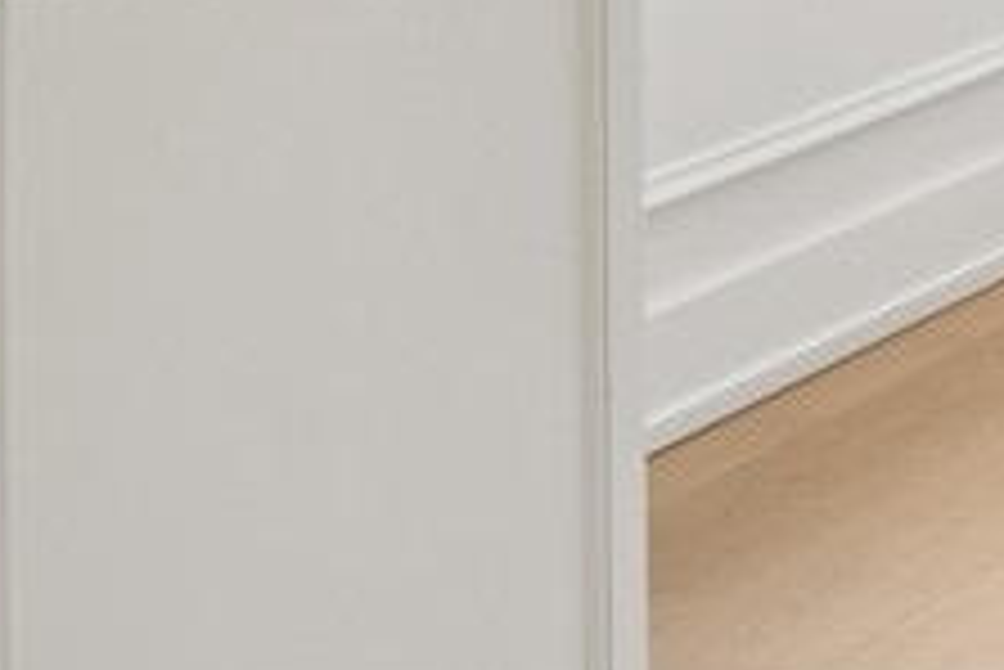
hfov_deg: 10.9
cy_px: -648
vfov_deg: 9.9
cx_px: 2958
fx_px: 3600
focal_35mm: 129
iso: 320
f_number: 8
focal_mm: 18
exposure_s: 1/50
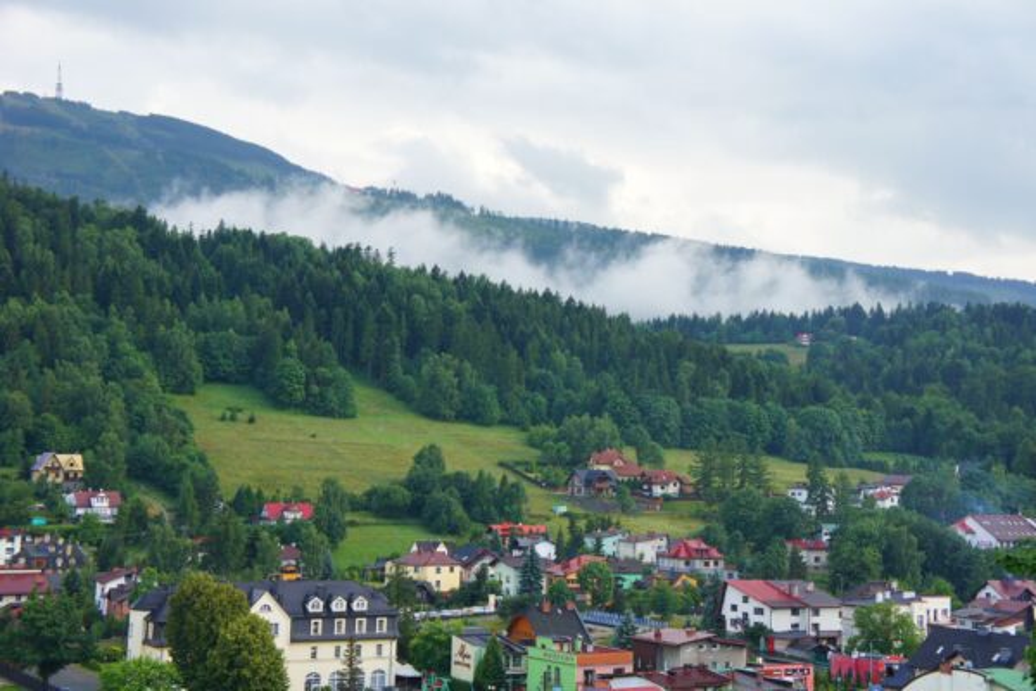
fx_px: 1770
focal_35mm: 62
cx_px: 518
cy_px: 346
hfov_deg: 32.6
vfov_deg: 22.1
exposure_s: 1/125
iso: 200
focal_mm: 41
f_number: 5.6
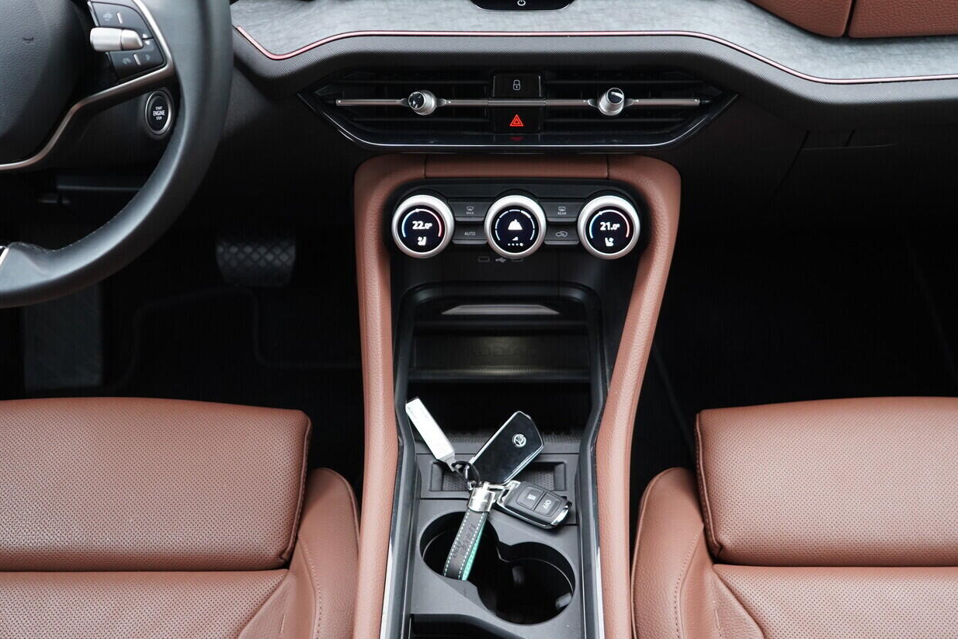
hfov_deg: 46.4
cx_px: 495
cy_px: 359
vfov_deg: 31.9
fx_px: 1118
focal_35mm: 42
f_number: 2.8
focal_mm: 24
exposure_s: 1/40
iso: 500
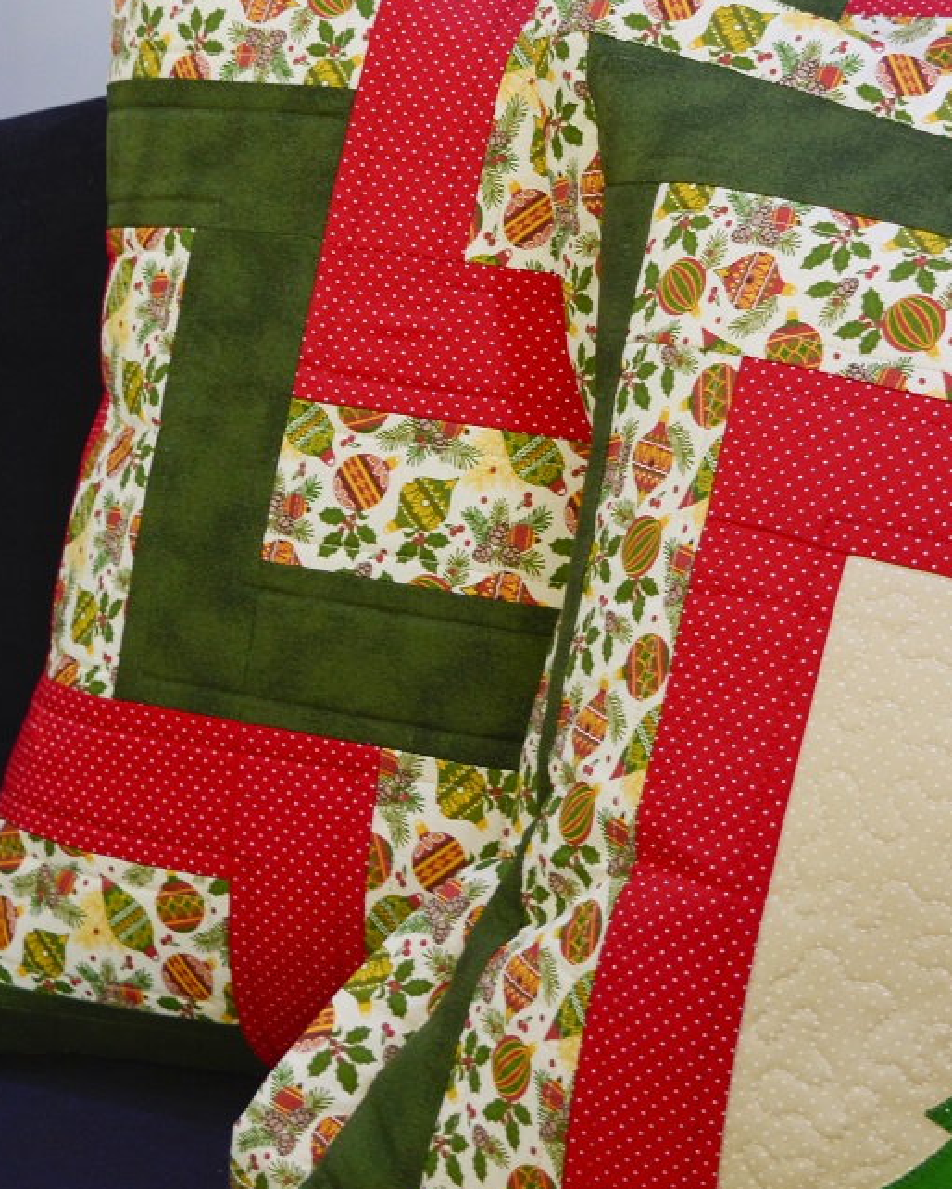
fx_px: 4306
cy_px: 232
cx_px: 654
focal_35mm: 122
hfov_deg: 12.6
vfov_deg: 15.6
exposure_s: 1/20
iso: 400
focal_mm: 31
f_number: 5
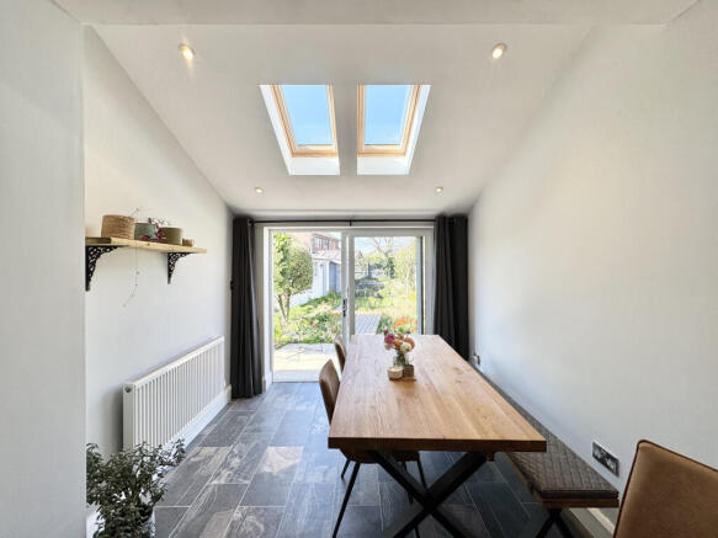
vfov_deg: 85.7
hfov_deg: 102.1
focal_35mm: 14
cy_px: 269
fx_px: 290
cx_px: 359
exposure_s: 1/201
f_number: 2.2
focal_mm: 2.22
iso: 40
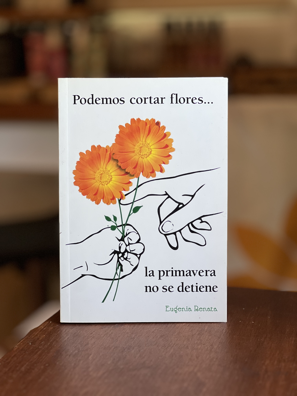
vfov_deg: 25.3
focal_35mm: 77
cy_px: 198
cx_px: 148
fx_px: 881
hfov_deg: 19.1
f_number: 2.8
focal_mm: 9
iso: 200
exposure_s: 1/40
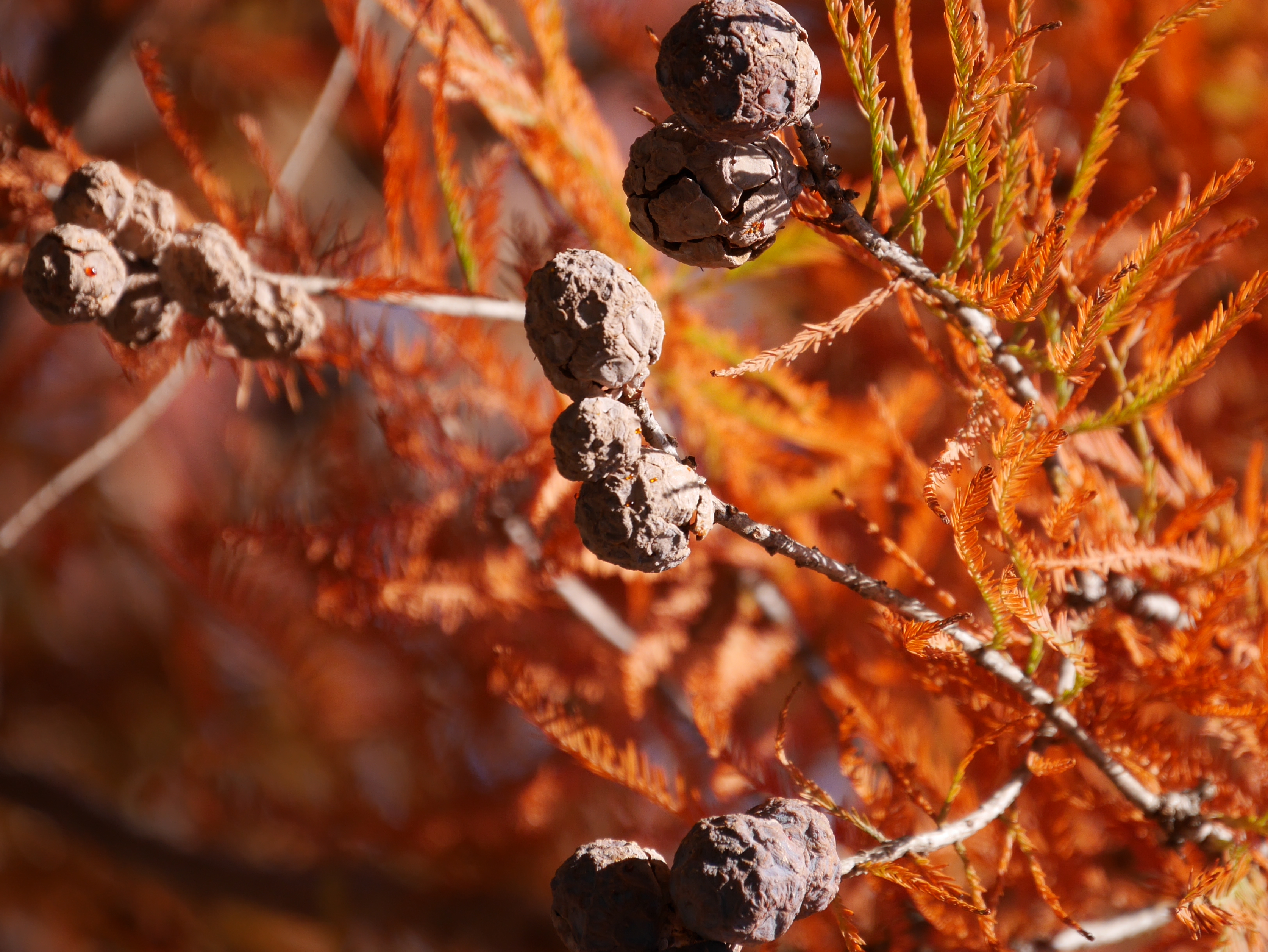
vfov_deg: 3.9
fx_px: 14072
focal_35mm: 384
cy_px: 315
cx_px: 773
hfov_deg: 5.2
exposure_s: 1/400
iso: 200
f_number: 5.6
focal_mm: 140
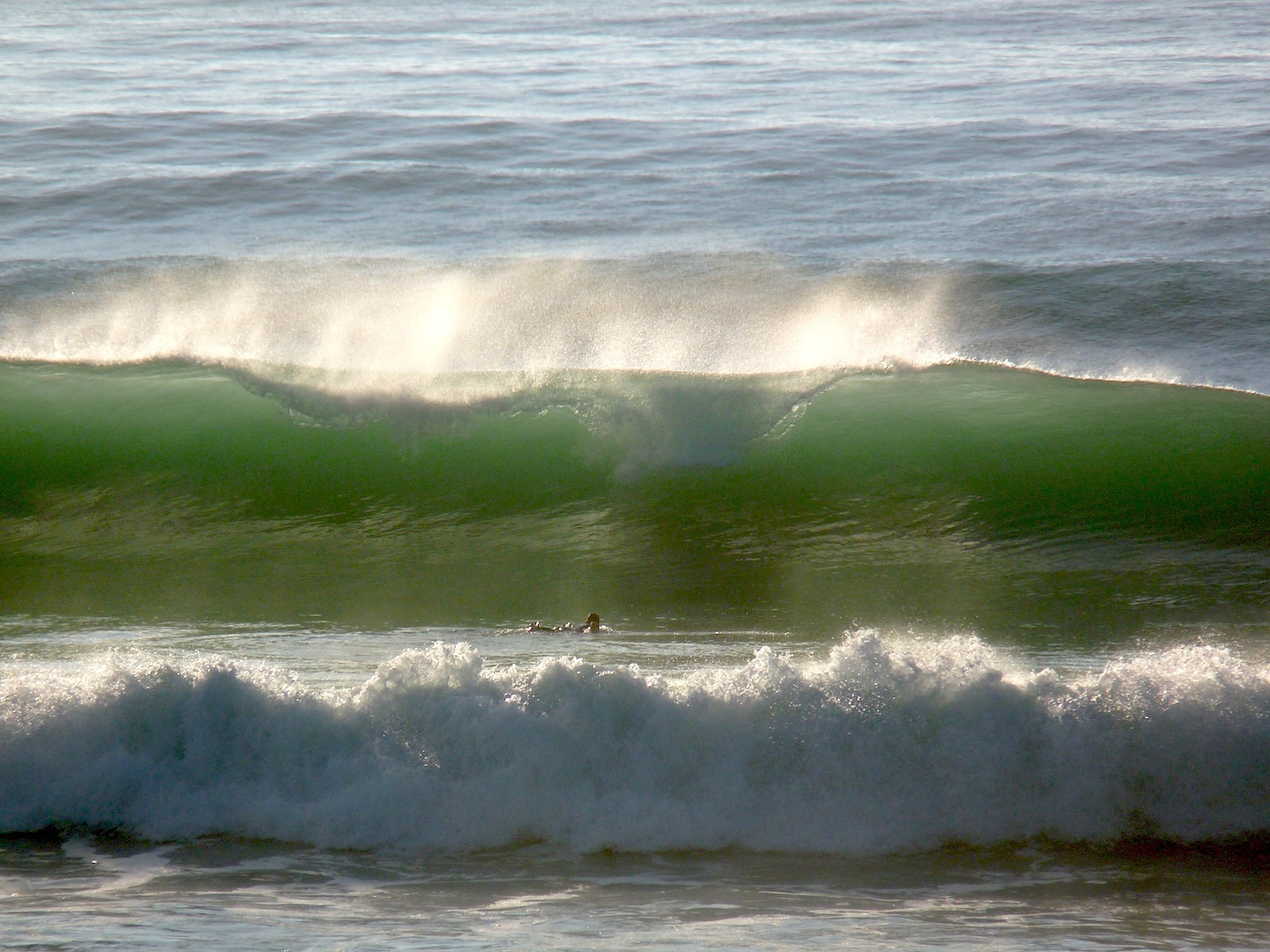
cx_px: 635
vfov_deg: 3.2
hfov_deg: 4.2
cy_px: 476
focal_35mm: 470
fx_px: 17243
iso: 100
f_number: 8
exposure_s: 1/800
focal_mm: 83.5
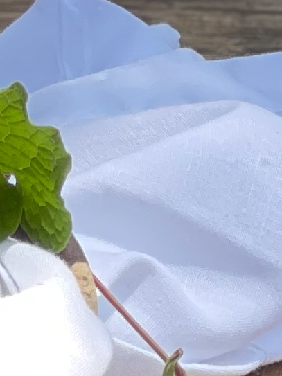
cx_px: -141
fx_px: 5161
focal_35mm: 475
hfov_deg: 3.1
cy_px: -505
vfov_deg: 4.1
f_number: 2.2
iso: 25
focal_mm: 7.5
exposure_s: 1/121
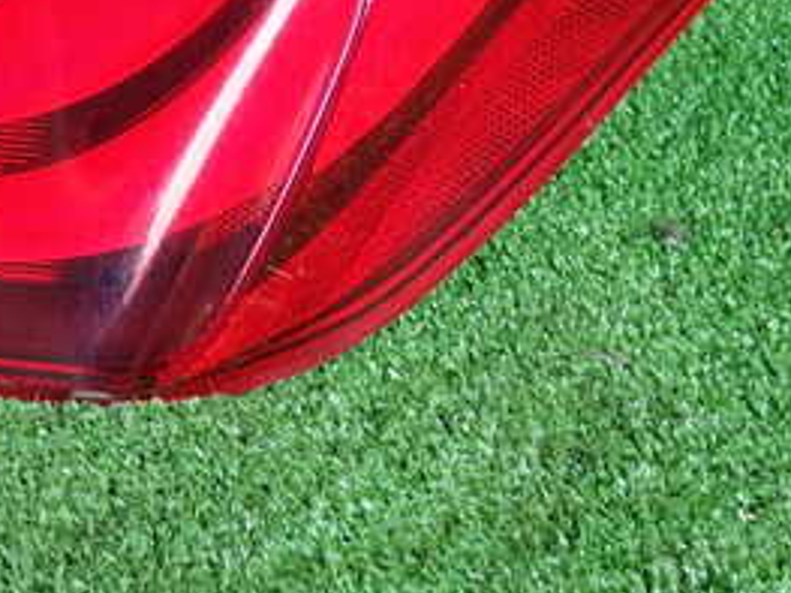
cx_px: 87
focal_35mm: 73
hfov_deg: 25.9
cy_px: 18
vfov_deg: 19.6
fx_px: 1667
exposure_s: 1/80
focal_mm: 5.79
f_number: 2.4
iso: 200
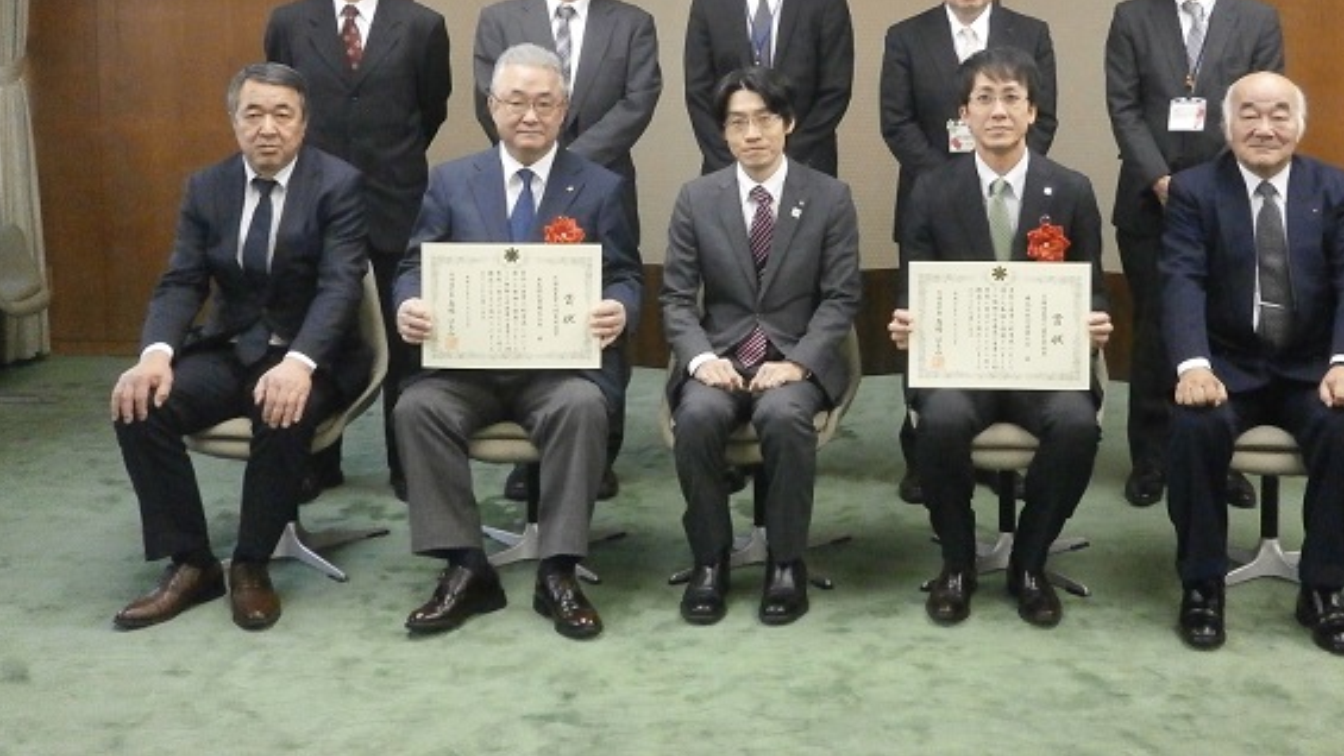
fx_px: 1711
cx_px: 814
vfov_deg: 24.5
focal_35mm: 48
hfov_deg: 42.7
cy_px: 141
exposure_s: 1/125
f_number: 3.1
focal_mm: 6.4
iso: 800
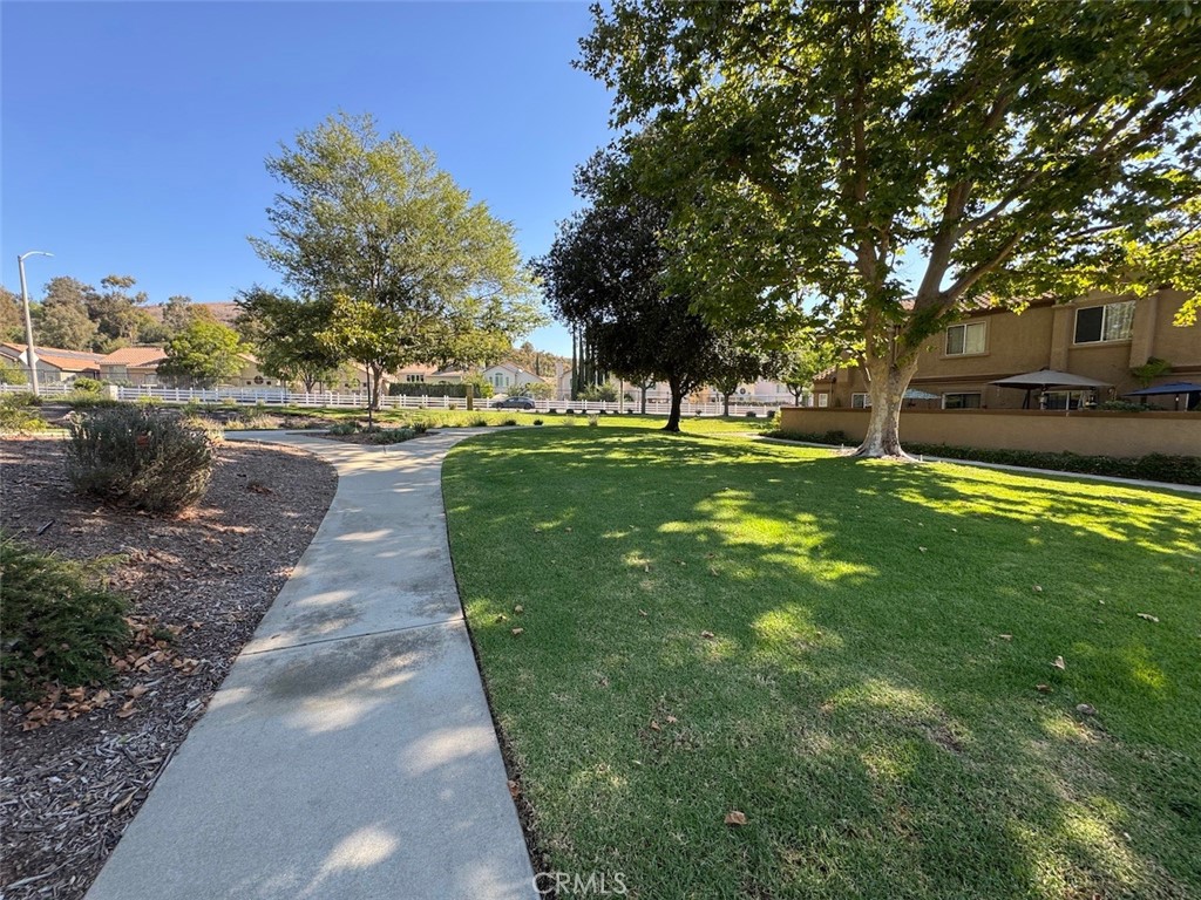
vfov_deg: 85.7
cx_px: 600
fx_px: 486
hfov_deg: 102.1
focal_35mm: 14
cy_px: 450
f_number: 2.2
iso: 40
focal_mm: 2.22
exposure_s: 1/299
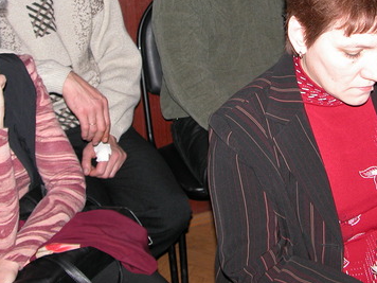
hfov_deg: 30.7
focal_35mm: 63
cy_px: 49
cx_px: 215
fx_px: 686
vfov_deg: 22.9
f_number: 2.8
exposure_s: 1/60
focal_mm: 8.9
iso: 100
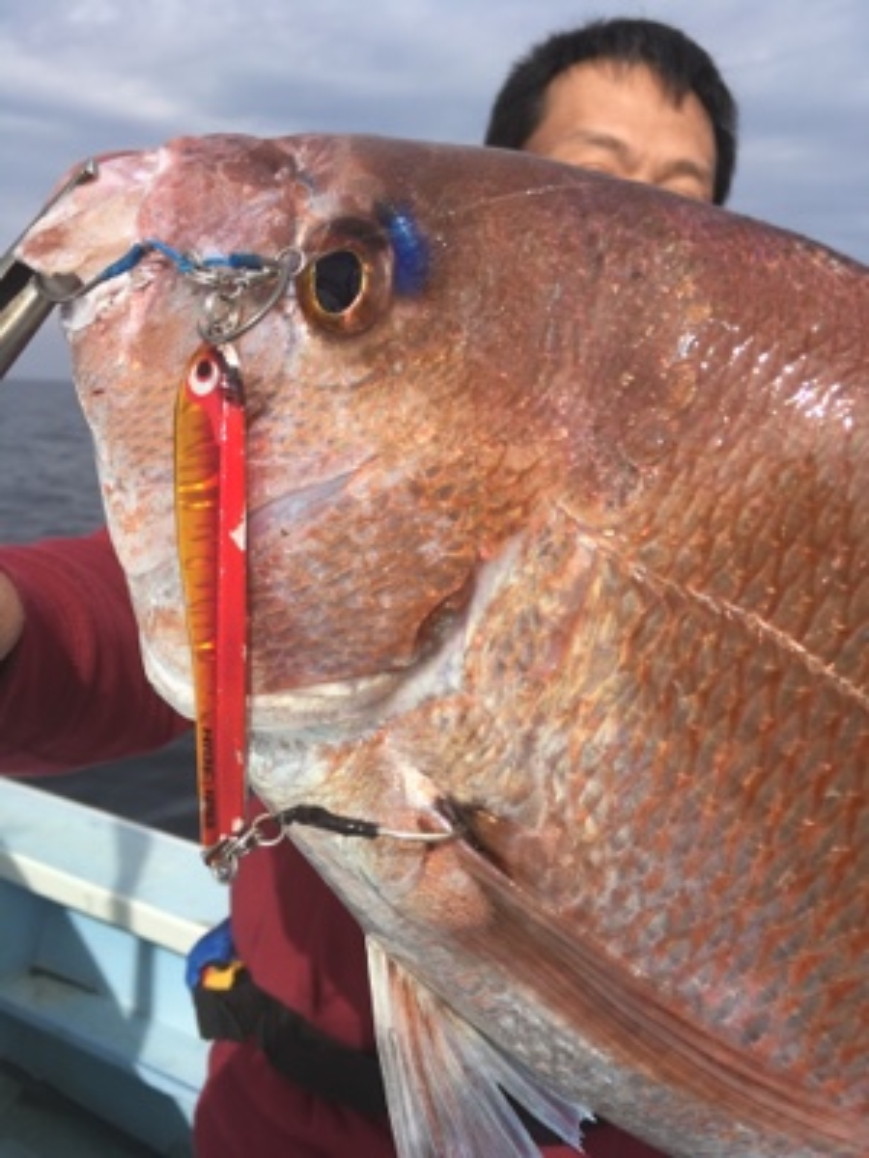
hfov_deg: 48.2
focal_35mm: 29
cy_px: 579
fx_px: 971
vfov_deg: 61.7
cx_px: 434
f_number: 2.2
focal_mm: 4.15
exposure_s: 1/1672
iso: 25
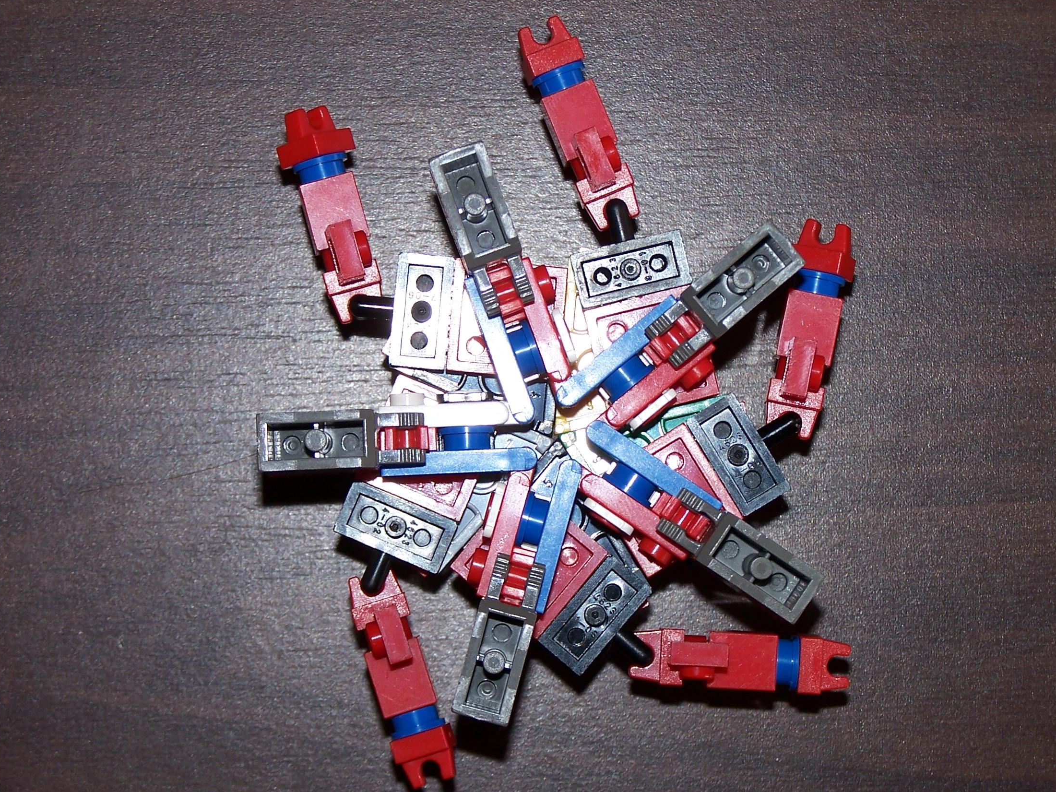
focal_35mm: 110
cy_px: 427
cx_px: 558
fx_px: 3356
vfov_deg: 13.5
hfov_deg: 17.9
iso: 80
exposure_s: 1/80
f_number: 3.2
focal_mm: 15.6
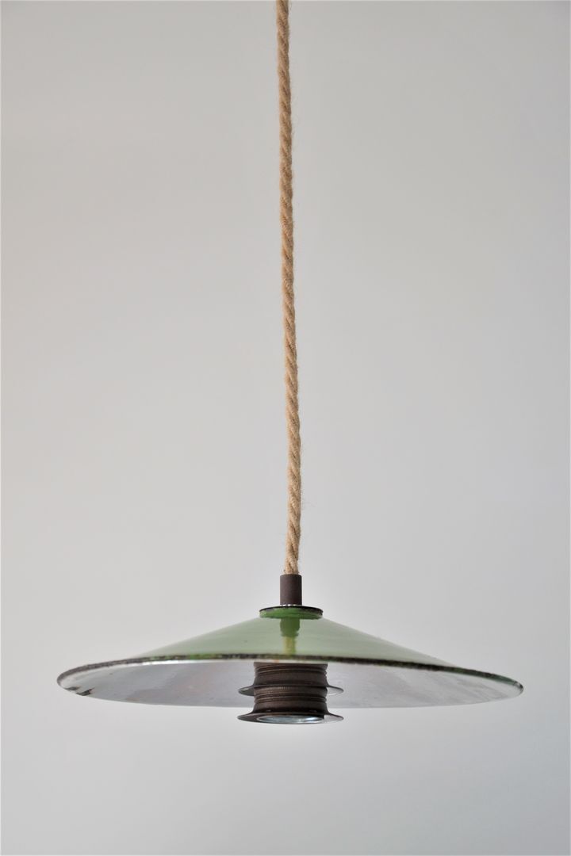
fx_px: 1606
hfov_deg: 20.2
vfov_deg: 29.9
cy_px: 428
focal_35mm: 68
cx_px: 286
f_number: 5
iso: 400
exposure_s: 1/100
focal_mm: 45
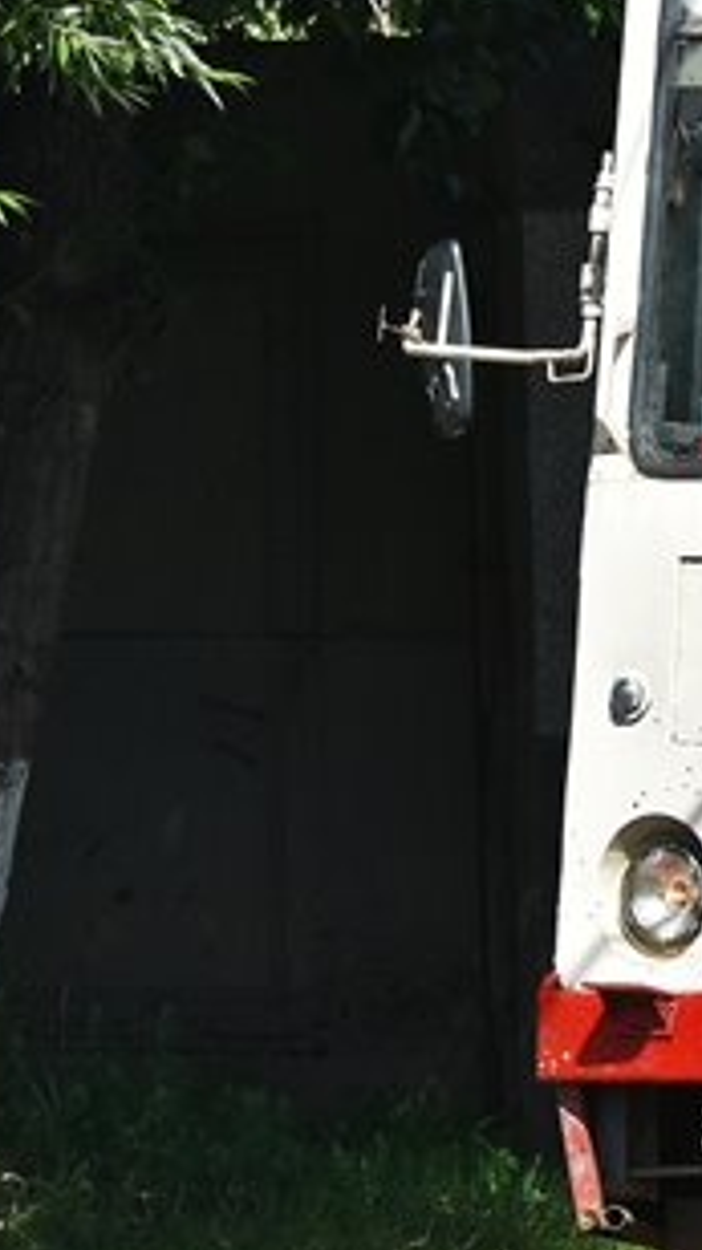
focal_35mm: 380
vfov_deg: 5.7
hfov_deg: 3.1
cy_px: 239
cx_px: 2309
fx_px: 12589
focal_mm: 62
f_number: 8
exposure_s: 1/500
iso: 140
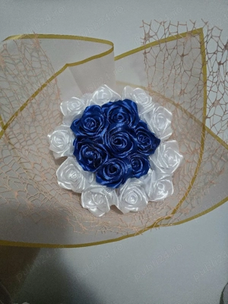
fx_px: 202
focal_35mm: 23
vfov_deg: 73.9
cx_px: 114
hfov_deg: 58.9
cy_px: 152
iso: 1600
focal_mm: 6.3
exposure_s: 1/101
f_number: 1.7
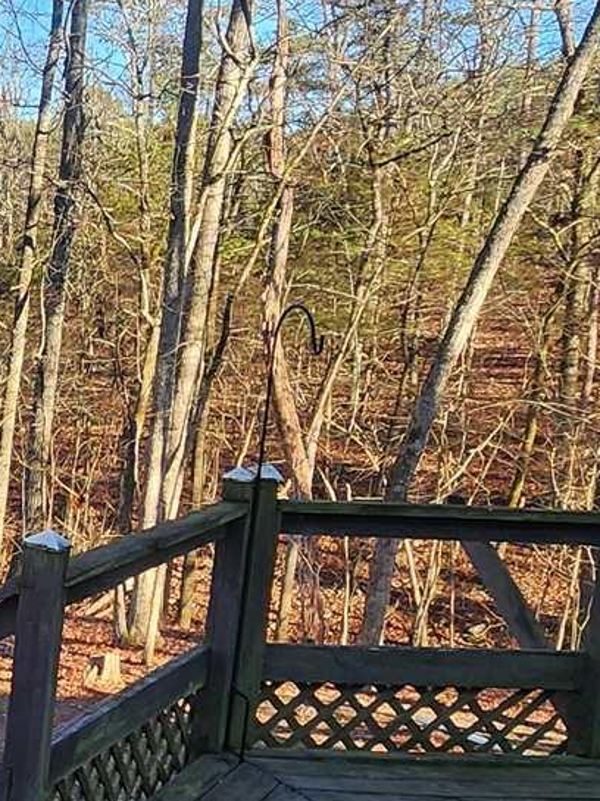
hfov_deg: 19.0
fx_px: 1273
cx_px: -526
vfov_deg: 34.8
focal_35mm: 55
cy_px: 504
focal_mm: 2.2
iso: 50
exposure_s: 1/277
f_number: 2.2
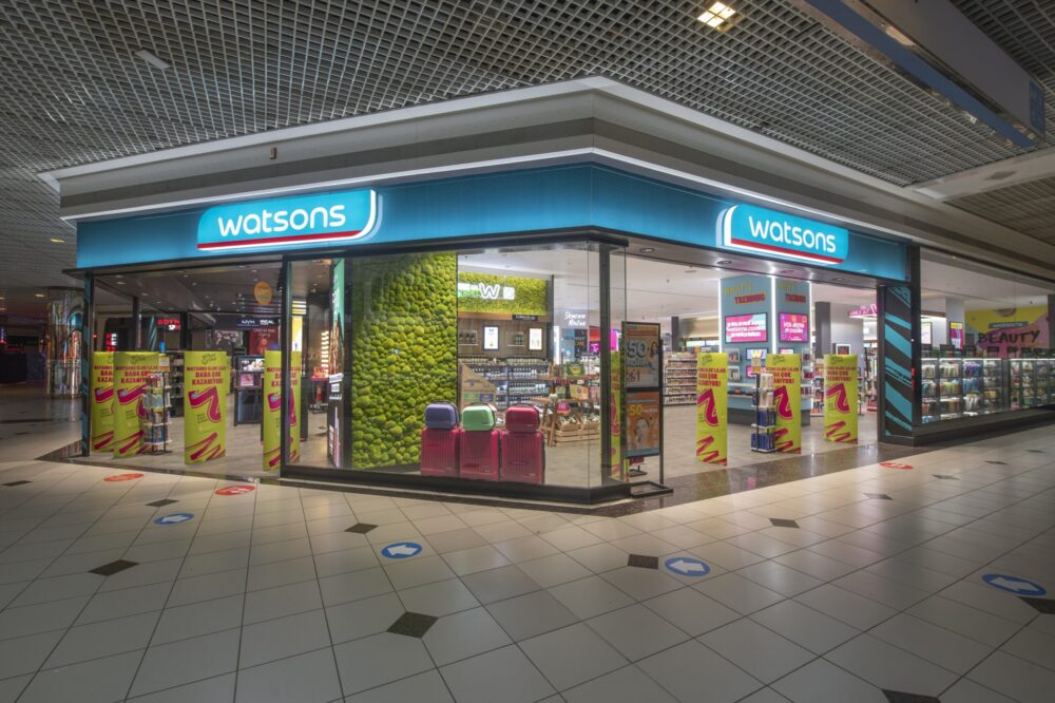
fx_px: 469
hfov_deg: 96.8
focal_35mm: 16
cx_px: 528
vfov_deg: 73.7
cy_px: 352
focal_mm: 16
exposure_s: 1/20
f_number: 7.1
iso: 320
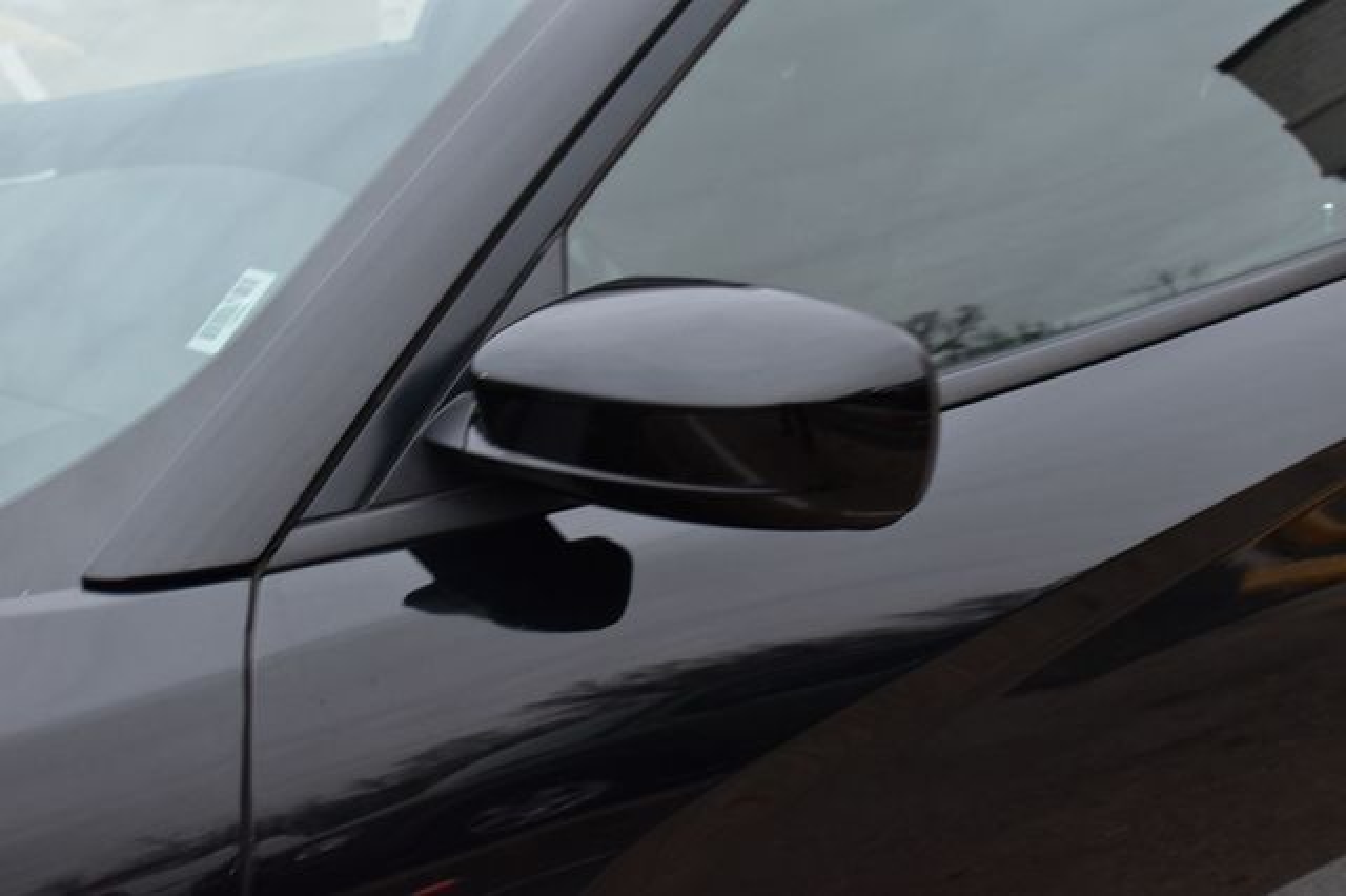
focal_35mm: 57
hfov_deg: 35.1
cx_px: 673
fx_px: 2130
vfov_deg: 23.8
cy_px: 448
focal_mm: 38
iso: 900
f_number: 6.3
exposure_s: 1/15
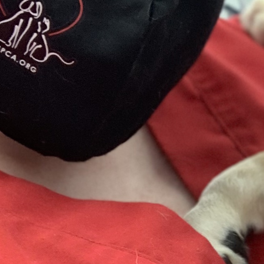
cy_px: 342
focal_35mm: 135
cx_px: 428
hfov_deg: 12.2
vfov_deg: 12.5
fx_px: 1165
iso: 125
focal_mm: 2.87
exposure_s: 1/60
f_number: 2.2
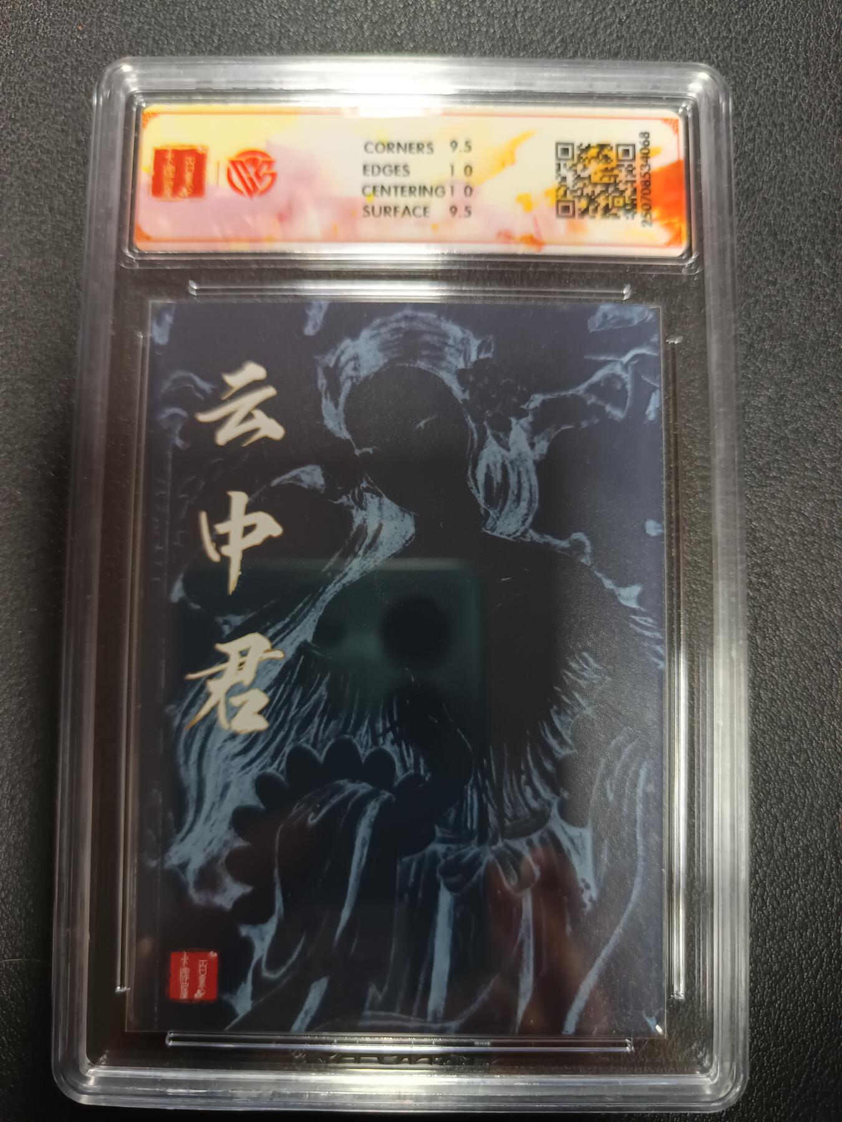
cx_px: 421
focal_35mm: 24
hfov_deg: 56.8
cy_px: 561
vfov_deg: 71.6
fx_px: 778
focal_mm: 5.31
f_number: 1.7
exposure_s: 1/50
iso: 1050
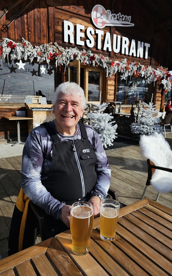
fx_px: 187
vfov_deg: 72.5
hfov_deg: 49.3
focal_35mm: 25
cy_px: 137
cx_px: 91
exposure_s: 1/1202
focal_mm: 6.3
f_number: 1.7
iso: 10
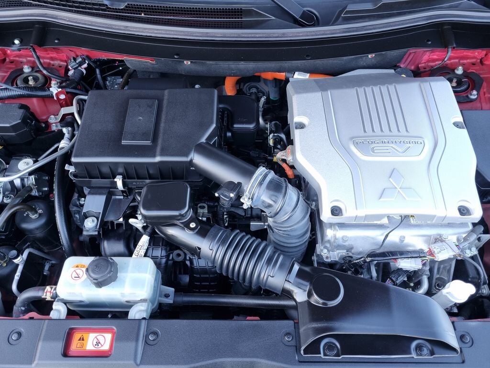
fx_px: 368
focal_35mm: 26
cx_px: 245
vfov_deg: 53.1
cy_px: 184
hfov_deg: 67.3
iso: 100
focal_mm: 5.4
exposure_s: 1/100
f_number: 1.8
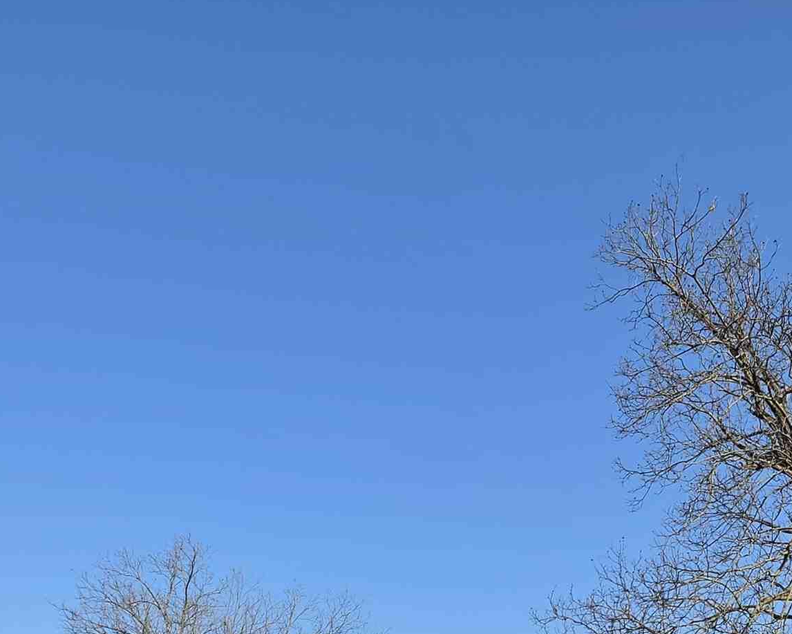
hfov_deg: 52.0
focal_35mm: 34
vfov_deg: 35.7
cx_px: 517
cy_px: 727
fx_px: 797
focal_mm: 2.2
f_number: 1.9
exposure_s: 1/1369
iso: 32
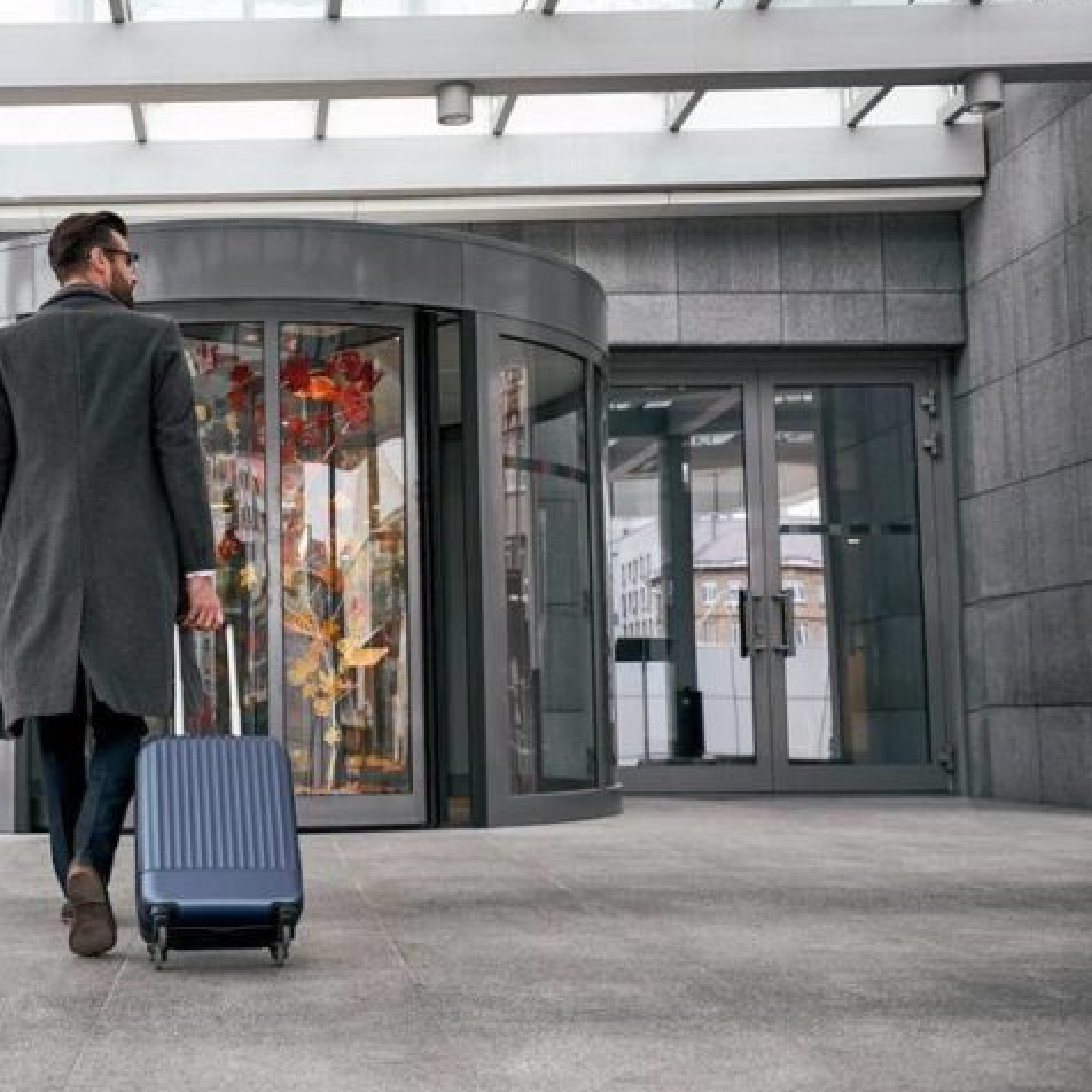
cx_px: 294
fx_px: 1713
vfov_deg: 35.4
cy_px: 540
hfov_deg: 34.7
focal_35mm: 48
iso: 500
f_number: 4
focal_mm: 35
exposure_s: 1/400
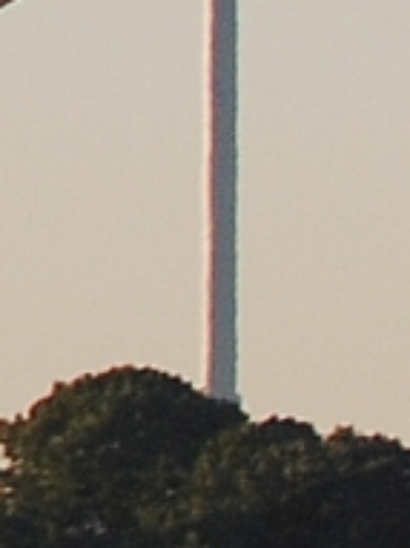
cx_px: 1256
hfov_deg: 1.4
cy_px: 848
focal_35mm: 1048
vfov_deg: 1.9
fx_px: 16562
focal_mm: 135
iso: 200
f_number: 10
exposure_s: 1/200
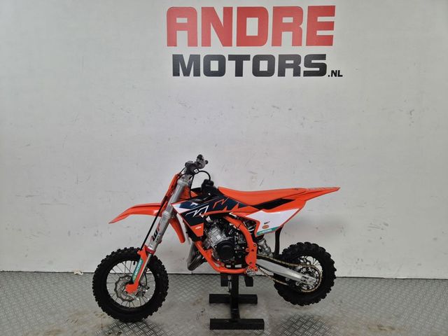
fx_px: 298
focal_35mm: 23
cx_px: 224
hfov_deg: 73.9
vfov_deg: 58.9
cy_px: 168
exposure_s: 1/100
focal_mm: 5.4
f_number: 1.8
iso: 200
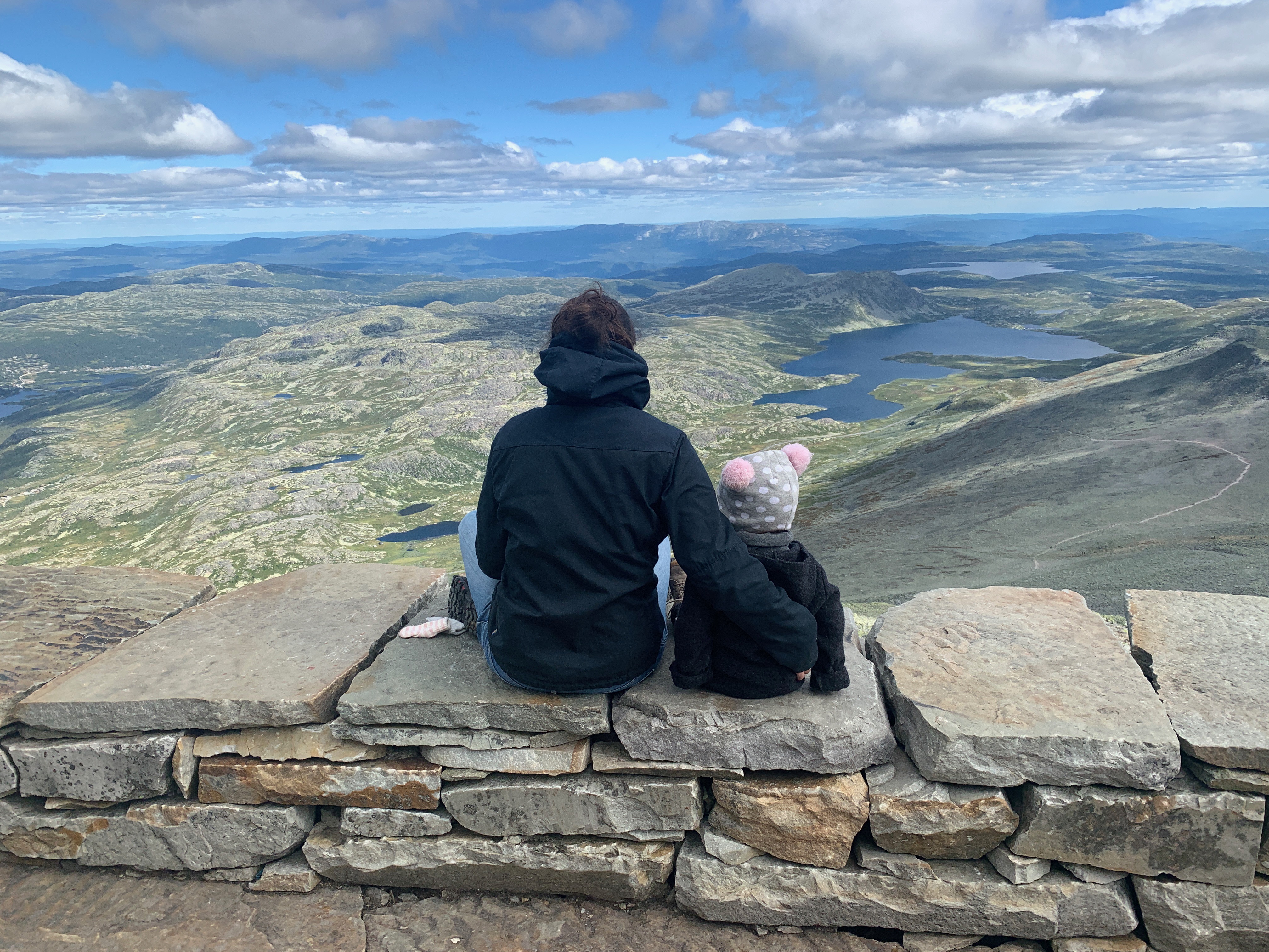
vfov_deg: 53.1
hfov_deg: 67.3
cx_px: 634
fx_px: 953
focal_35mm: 26
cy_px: 476
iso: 25
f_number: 1.8
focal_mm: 4.25
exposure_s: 1/1634
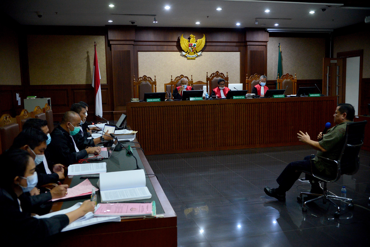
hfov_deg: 60.3
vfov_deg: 42.4
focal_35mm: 31
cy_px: 124
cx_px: 185
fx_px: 319
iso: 4000
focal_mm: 31
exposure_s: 1/100
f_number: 3.5
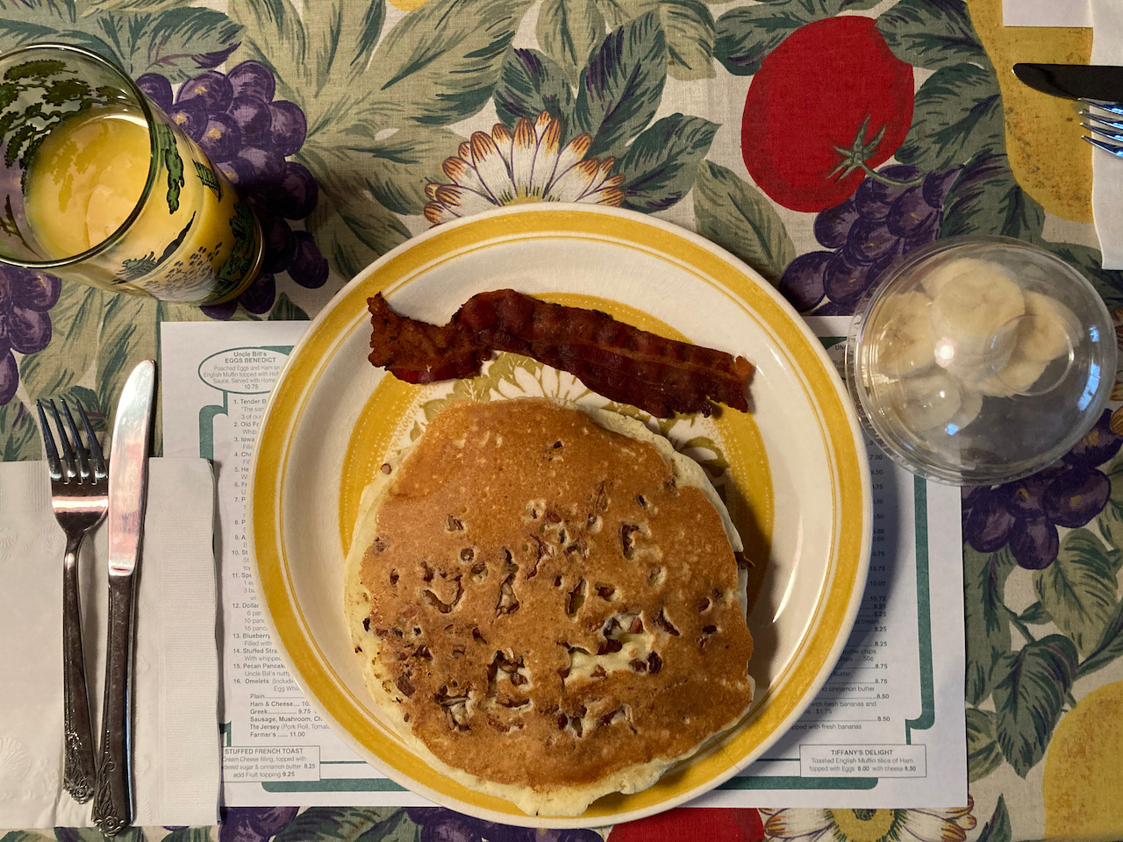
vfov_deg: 49.7
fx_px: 908
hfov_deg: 63.4
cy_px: 421
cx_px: 562
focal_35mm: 28
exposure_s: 1/40
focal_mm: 3.99
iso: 250
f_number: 1.8
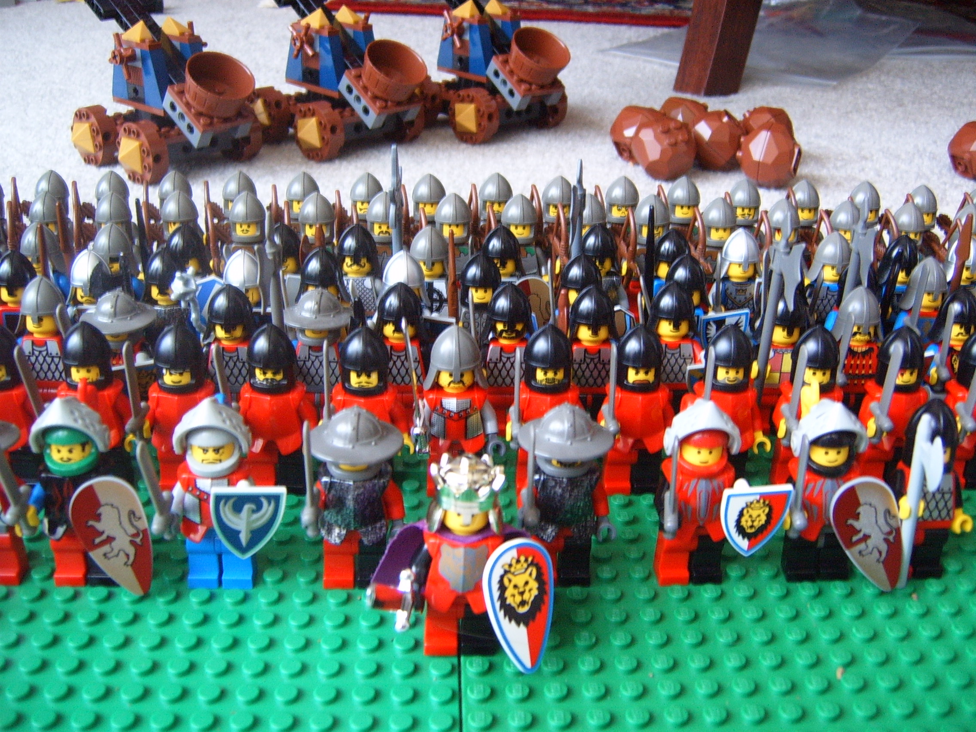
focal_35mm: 37
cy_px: 366
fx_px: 1043
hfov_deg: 50.1
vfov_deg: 38.7
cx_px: 488
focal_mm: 6.2
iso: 141
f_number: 2.9
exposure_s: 1/15
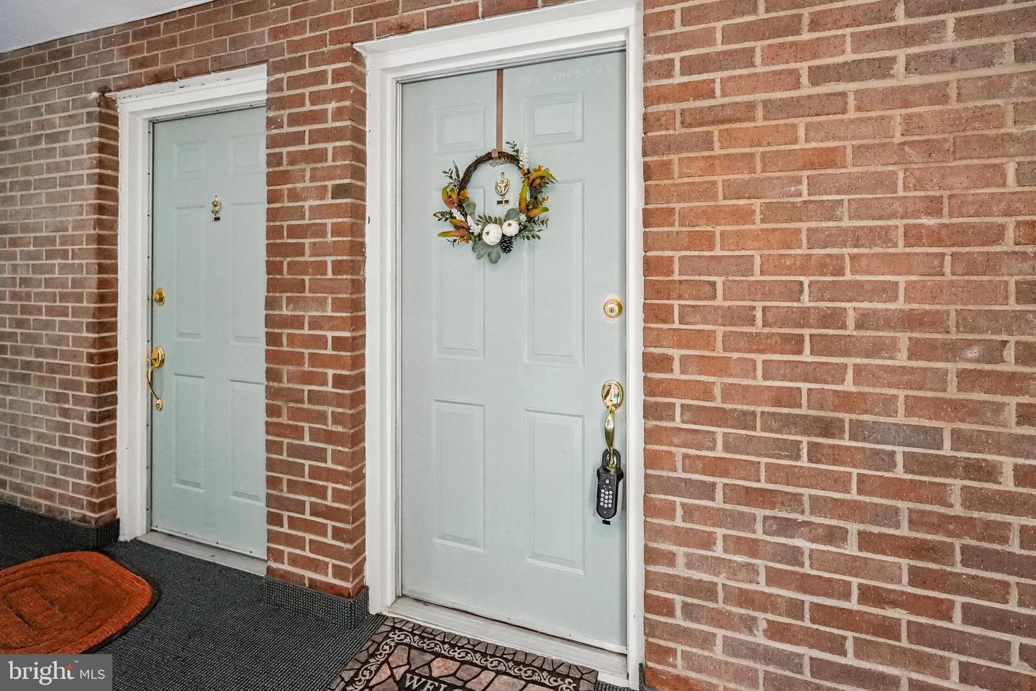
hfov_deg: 95.0
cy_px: 346
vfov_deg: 72.1
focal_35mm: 16
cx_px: 518
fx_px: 475
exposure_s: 1/160
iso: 6400
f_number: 4
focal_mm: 16.5
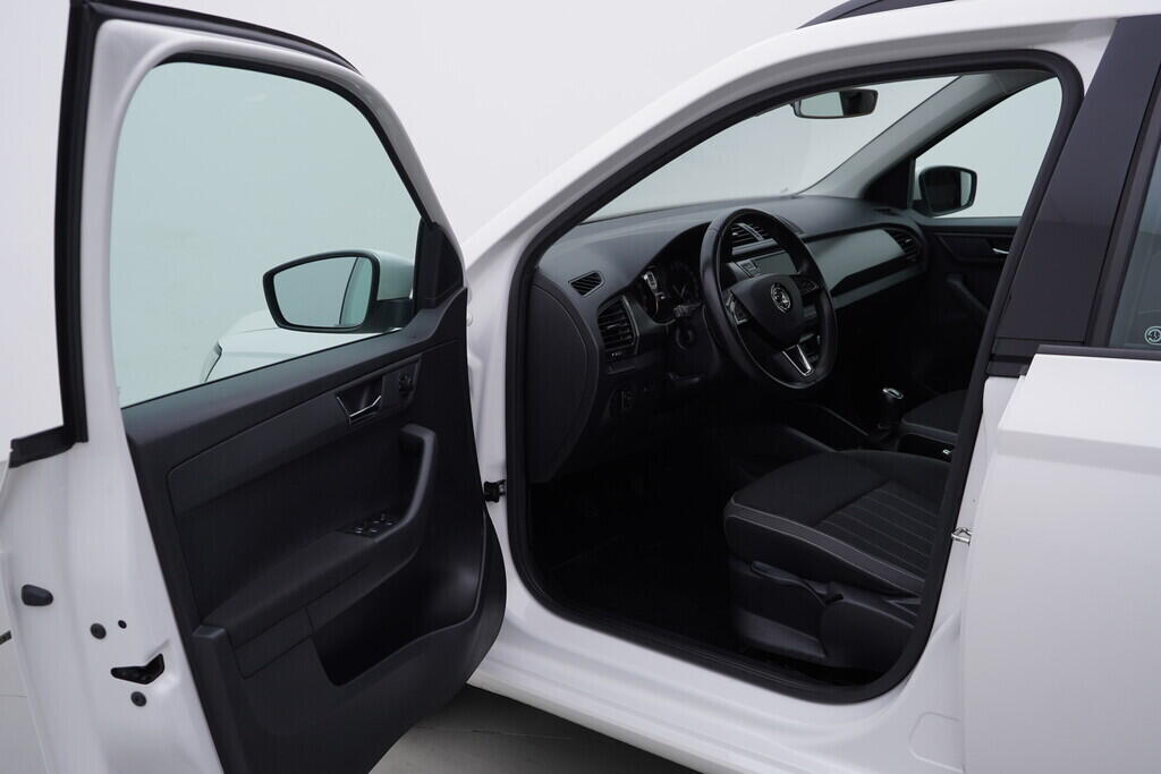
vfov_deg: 36.9
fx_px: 1161
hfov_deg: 53.1
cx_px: 580
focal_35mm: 36
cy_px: 387
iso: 125
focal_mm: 24
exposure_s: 1/80
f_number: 4
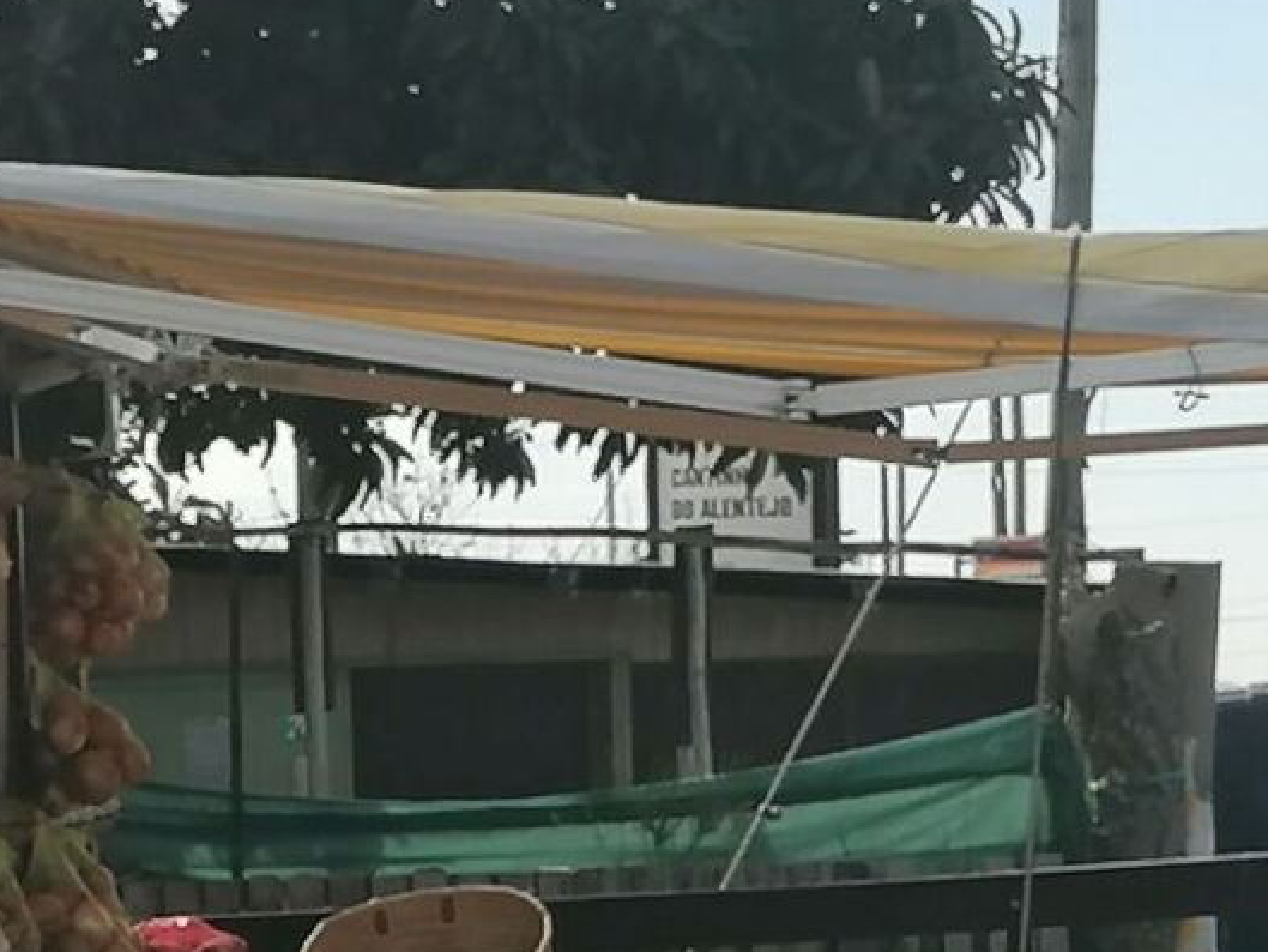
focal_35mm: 180
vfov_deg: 8.2
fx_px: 6595
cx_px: 194
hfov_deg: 10.9
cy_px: 1156
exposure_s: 1/1175
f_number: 1.8
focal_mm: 4.75
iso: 50
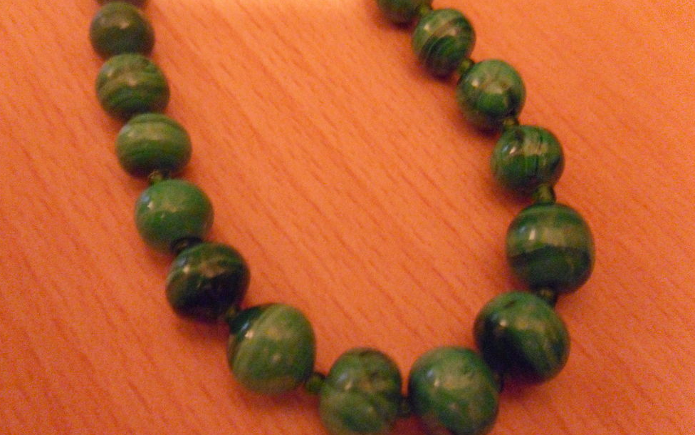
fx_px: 720
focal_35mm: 38
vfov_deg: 33.5
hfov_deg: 51.5
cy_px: 244
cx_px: 345
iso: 800
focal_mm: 6.3
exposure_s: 1/8
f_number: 3.5
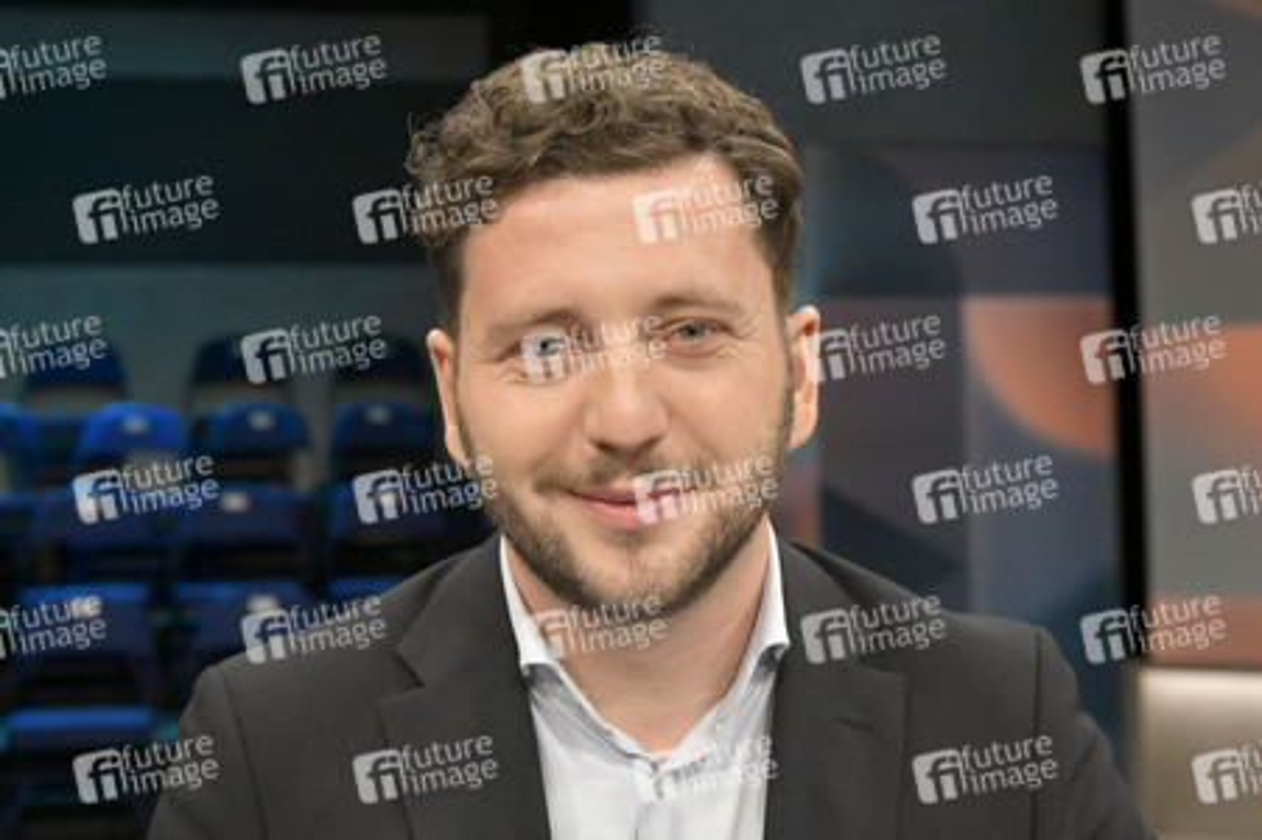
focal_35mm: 48
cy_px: 420
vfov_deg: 28.0
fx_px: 1681
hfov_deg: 41.1
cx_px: 631
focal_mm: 48
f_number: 5.6
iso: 2000
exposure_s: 1/200
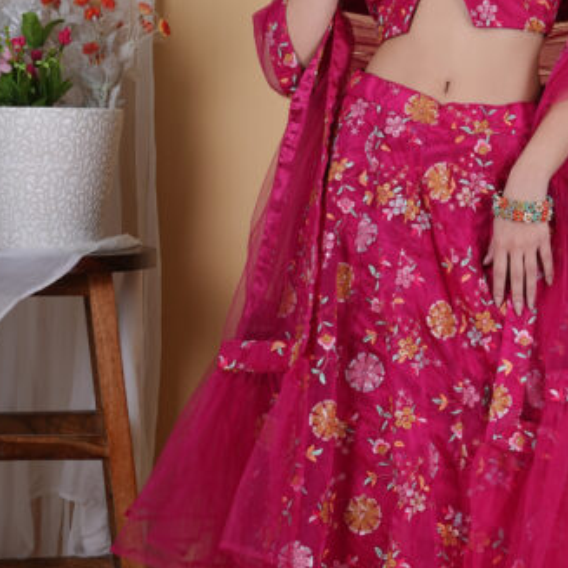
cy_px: 248
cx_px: 383
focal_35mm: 104
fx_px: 1931
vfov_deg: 16.7
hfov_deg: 16.7
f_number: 11
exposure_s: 1/160
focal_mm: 50
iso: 250
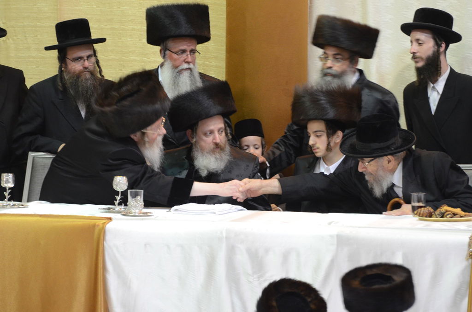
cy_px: 156
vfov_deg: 4.1
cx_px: 236
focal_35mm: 330
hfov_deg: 6.3
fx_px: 4317
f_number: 5.3
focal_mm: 220
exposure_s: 1/25
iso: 1600
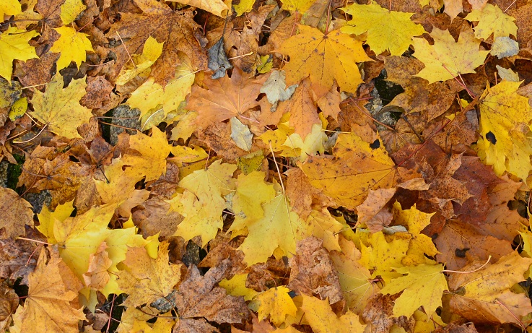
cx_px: 420
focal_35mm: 56
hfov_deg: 35.2
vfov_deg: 22.2
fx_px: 812
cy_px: -12
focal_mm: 18
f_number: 4.5
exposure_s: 1/100
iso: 200
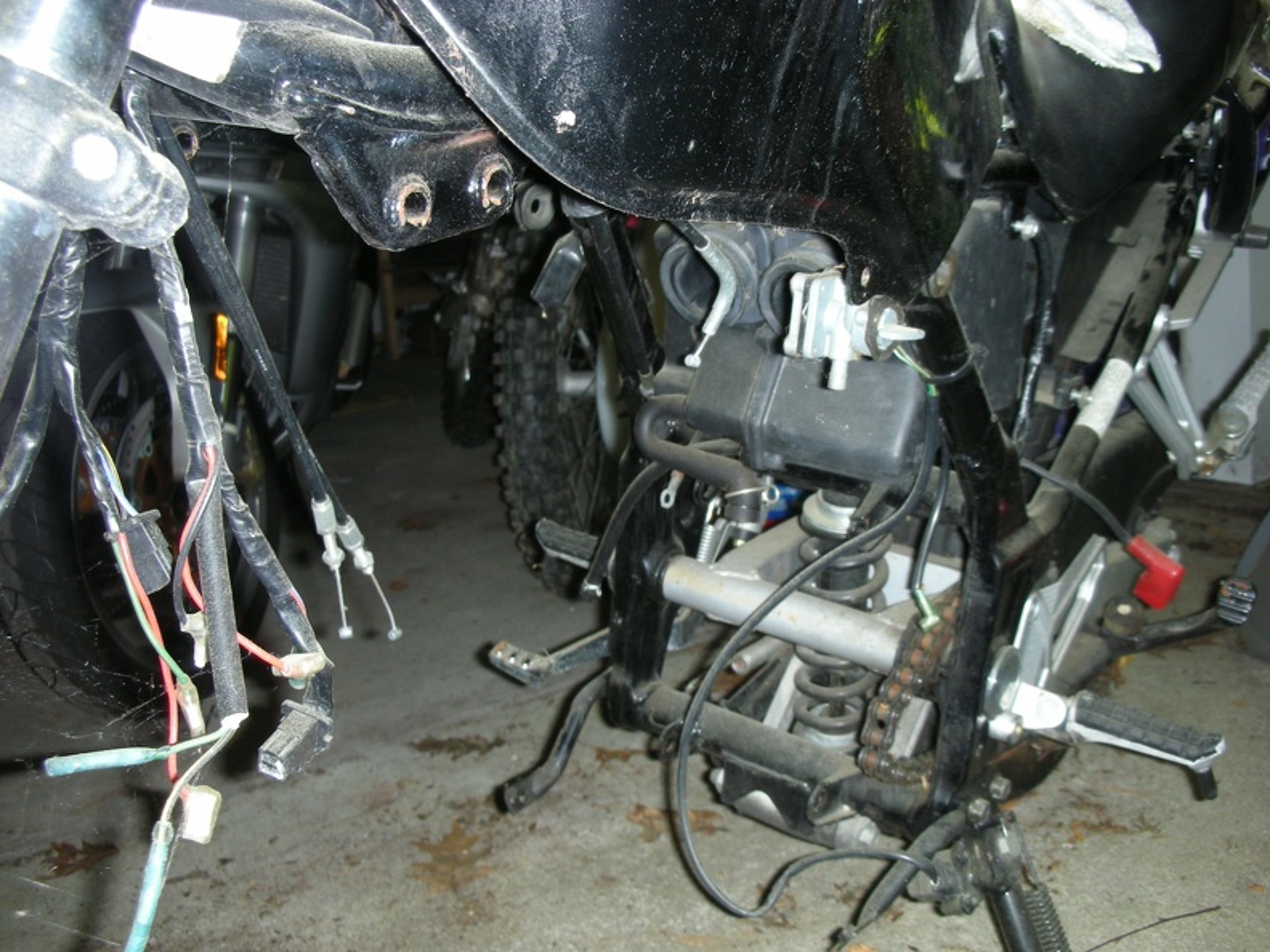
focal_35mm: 35
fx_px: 1284
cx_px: 635
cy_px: 476
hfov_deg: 52.6
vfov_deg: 40.7
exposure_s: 1/60
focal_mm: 5.8
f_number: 2.8
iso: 80
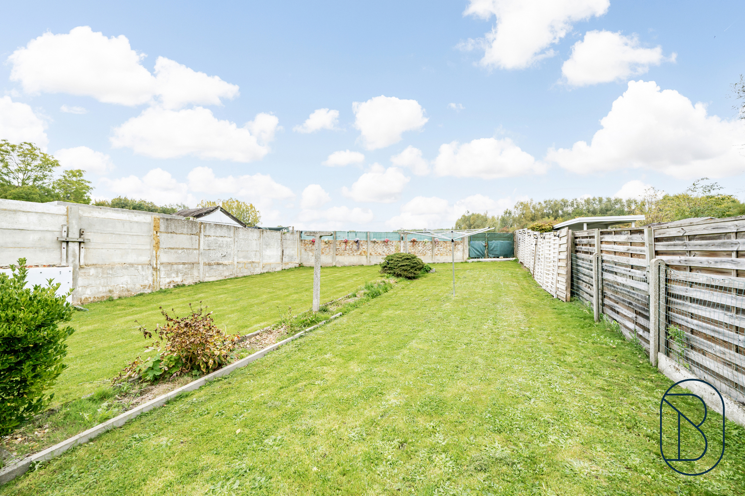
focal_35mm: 14
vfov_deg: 81.2
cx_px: 372
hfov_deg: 104.3
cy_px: 248
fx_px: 290
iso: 250
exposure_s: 1/200
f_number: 11
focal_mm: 14
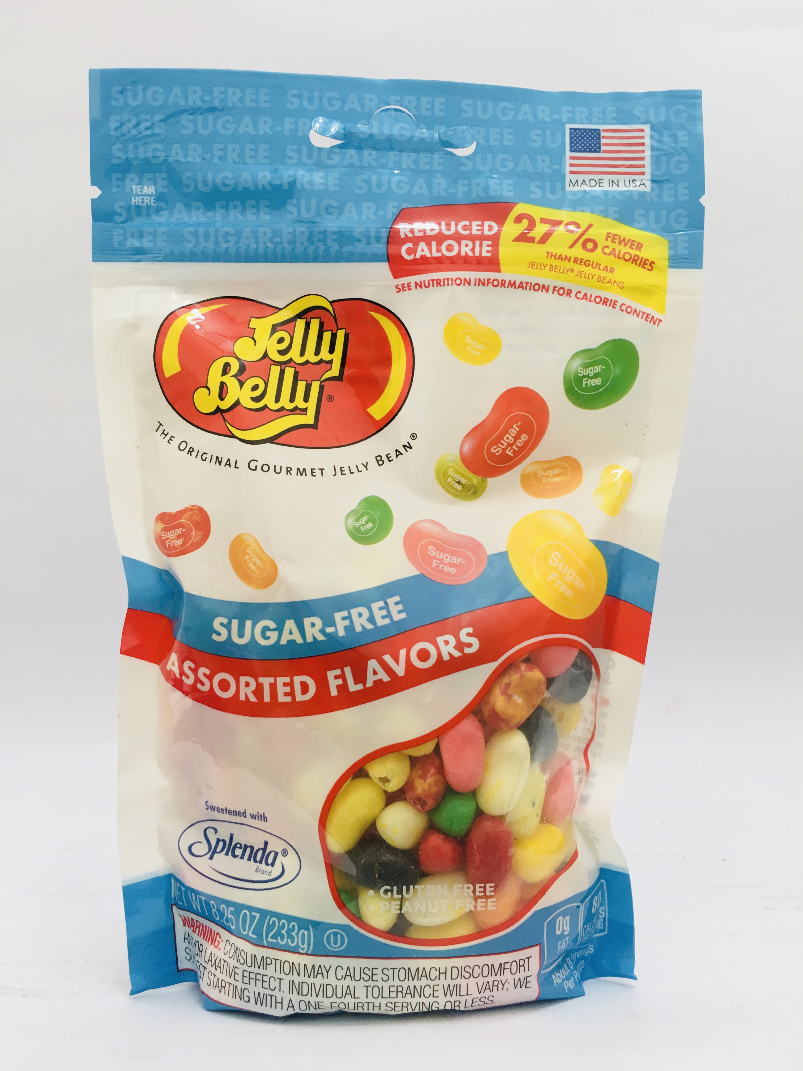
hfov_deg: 48.2
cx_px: 402
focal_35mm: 29
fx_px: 897
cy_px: 536
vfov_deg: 61.7
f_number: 2.2
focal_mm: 4.15
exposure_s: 1/30
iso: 64
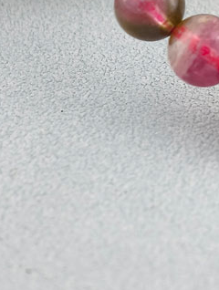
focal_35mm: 308
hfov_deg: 4.8
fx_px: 2588
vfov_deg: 6.3
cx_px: 333
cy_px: -157
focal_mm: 22.48
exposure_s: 1/160
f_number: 2.67
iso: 125
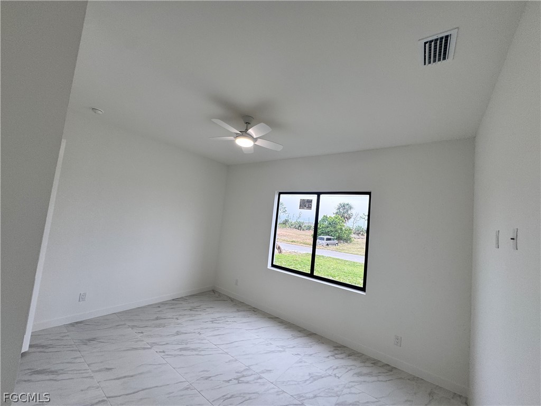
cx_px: 270
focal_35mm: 14
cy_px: 203
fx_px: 219
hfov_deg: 102.1
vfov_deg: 85.7
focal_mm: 2.22
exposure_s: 1/120
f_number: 2.2
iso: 80
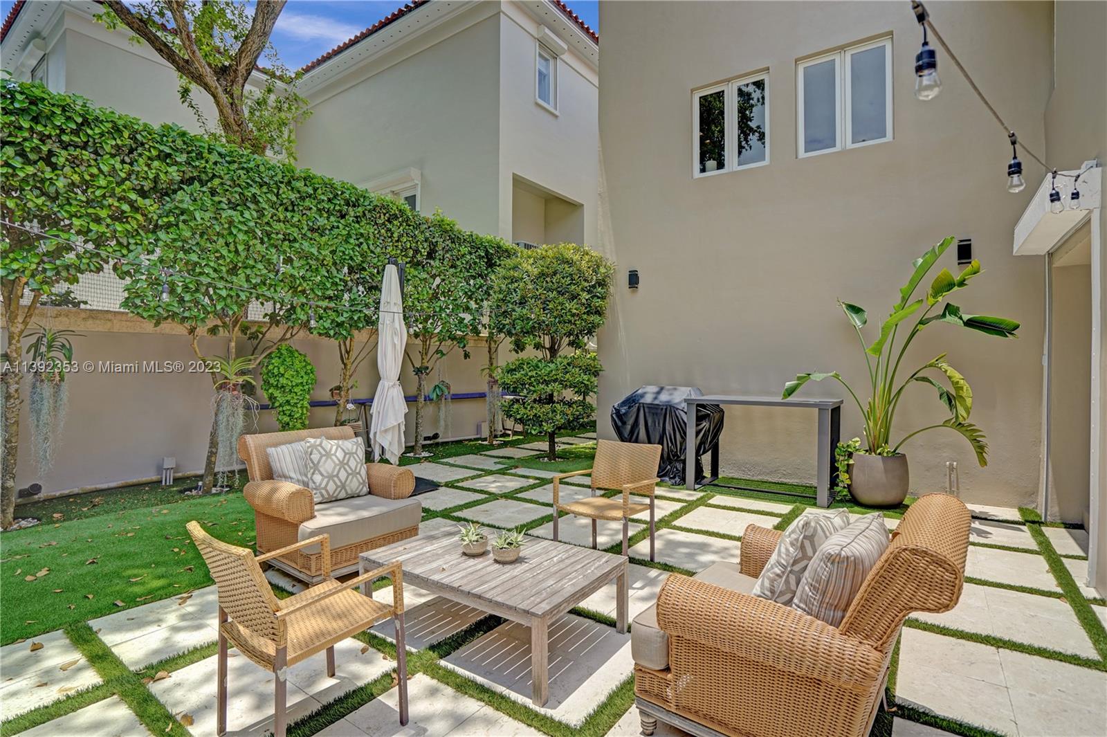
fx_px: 492
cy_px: 368
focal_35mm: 16
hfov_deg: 96.8
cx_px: 554
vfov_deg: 73.7
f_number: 4.5
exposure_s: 1/500
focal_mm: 16
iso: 100
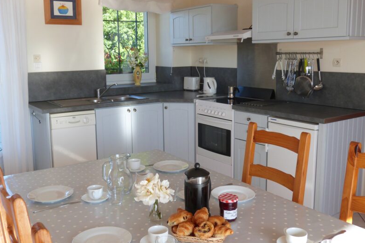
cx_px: 183
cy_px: 113
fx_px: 365
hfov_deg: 53.1
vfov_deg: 36.9
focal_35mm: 36
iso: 100
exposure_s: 1/100
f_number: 3.2
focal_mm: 6.1
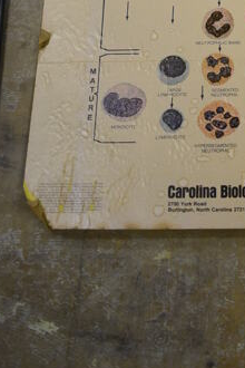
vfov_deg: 22.1
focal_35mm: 83
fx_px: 847
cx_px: 236
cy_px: -106
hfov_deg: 16.2
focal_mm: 20
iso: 800
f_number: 3.5
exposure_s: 1/200
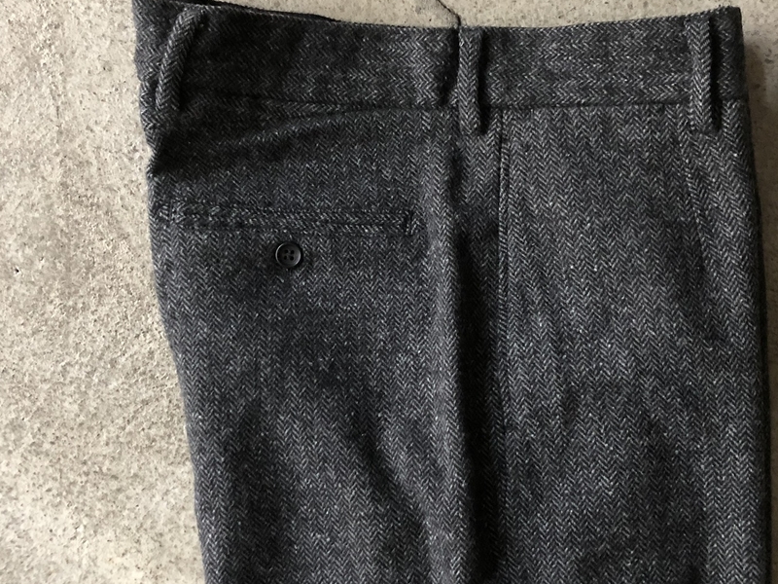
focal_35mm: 42
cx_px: 405
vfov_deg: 34.3
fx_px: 944
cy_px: 264
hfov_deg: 44.8
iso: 100
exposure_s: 1/4
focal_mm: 4
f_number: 1.8
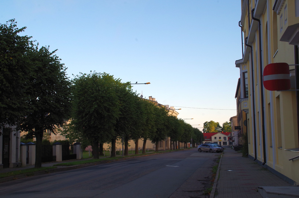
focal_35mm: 49
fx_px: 406
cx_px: 150
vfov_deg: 27.4
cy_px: 99
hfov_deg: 40.4
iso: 250
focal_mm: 33
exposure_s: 1/160
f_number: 11
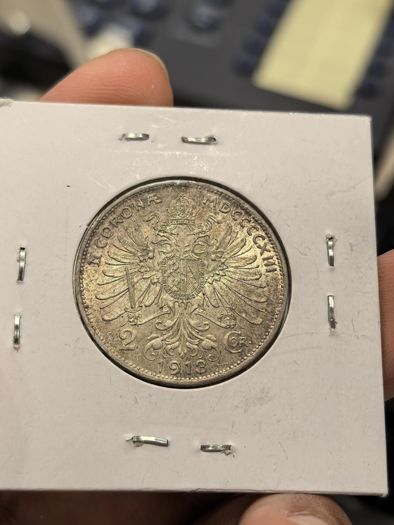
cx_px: 185
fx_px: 880
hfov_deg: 25.2
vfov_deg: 33.2
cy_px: 274
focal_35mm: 58
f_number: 2
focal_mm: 6.98
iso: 320
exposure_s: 1/100
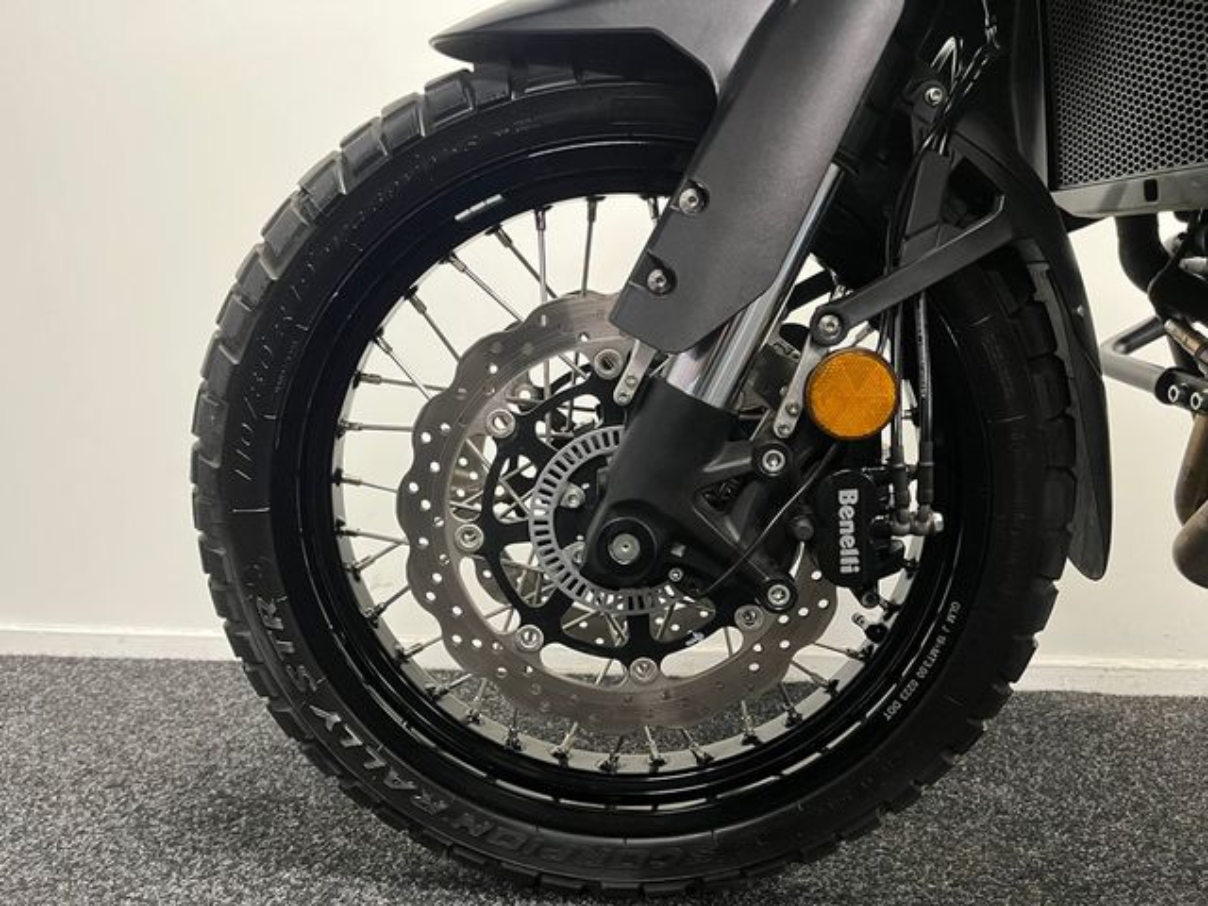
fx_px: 907
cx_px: 604
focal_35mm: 26
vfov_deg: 53.1
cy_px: 453
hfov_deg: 67.3
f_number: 1.6
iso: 400
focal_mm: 5.1
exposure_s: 1/50
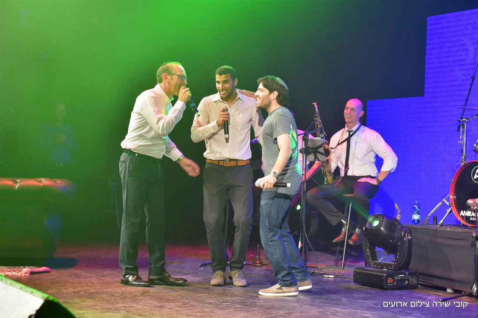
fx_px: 929
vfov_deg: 19.5
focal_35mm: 70
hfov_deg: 28.8
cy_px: 159
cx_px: 239
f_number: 4
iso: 1000
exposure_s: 1/125
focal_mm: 70
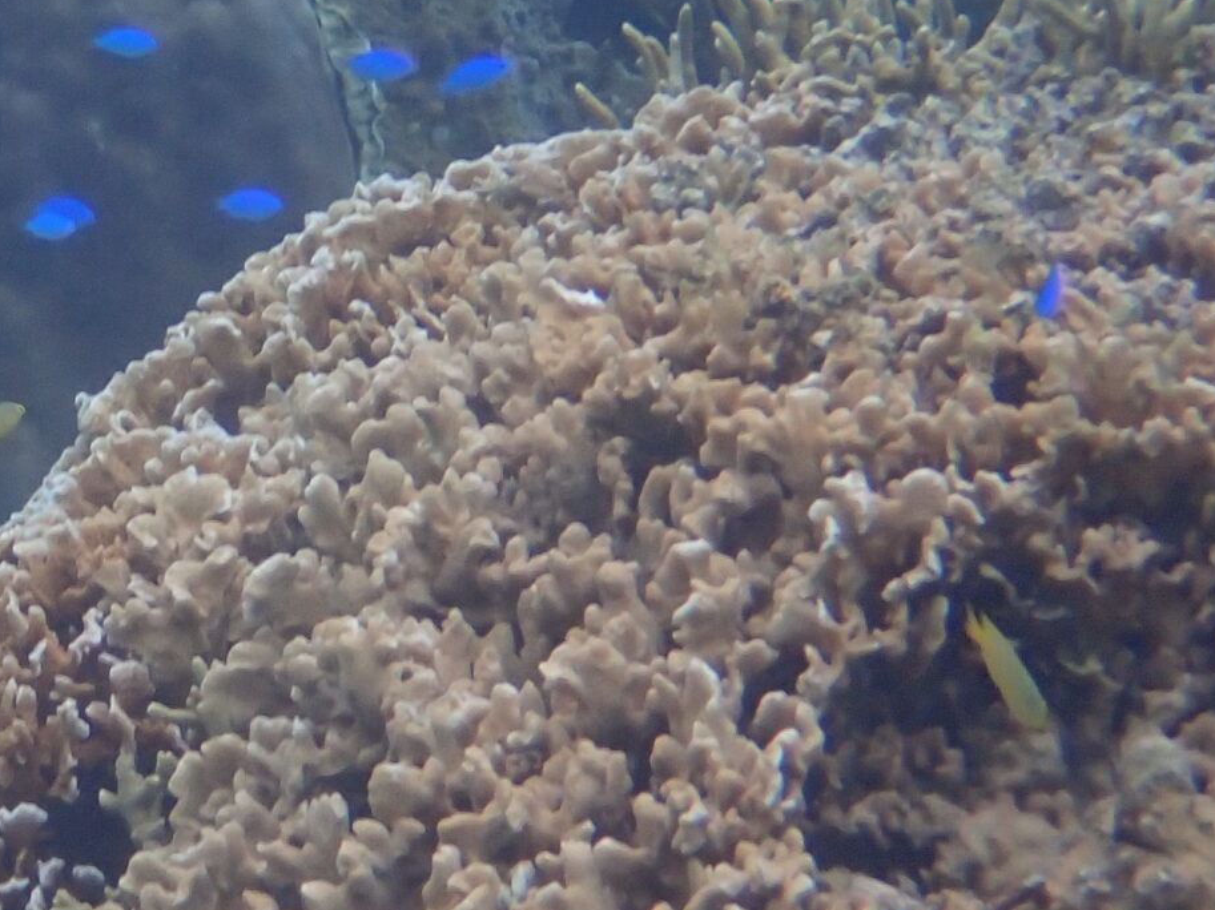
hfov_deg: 9.0
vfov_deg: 6.9
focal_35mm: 216
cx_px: -302
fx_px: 7578
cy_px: 68
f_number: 4.1
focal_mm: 13.65
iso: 200
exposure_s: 1/100
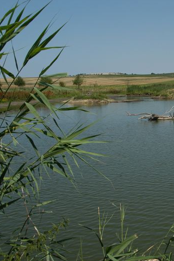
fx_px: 333
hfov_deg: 28.5
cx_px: 146
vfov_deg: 42.7
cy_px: 132
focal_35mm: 46
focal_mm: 20
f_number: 9.5
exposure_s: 1/350
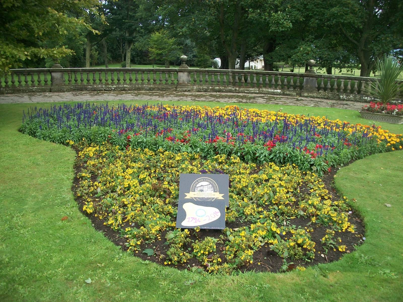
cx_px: 202
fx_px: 373
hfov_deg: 56.8
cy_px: 151
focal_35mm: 32
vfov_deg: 44.2
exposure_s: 1/160
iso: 80
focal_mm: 5.7
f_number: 2.9
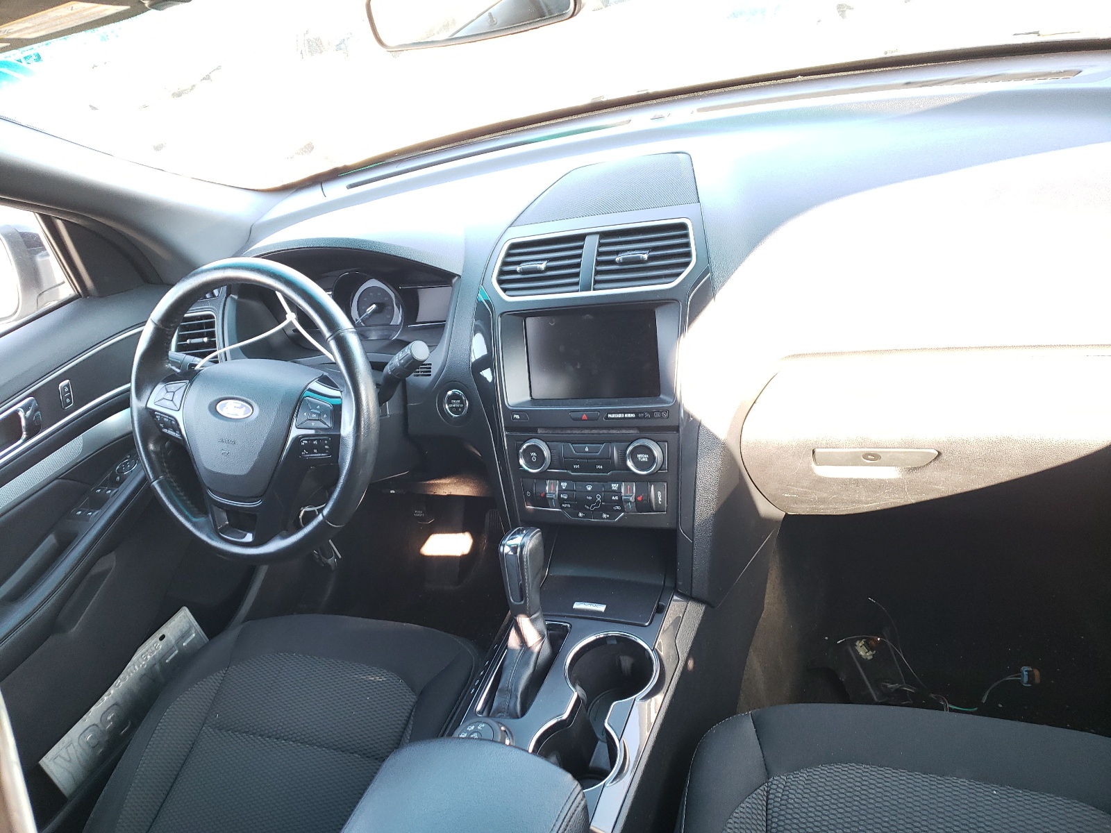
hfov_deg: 67.3
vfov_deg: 53.1
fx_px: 834
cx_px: 556
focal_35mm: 26
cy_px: 416
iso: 82
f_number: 1.5
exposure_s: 1/60.2
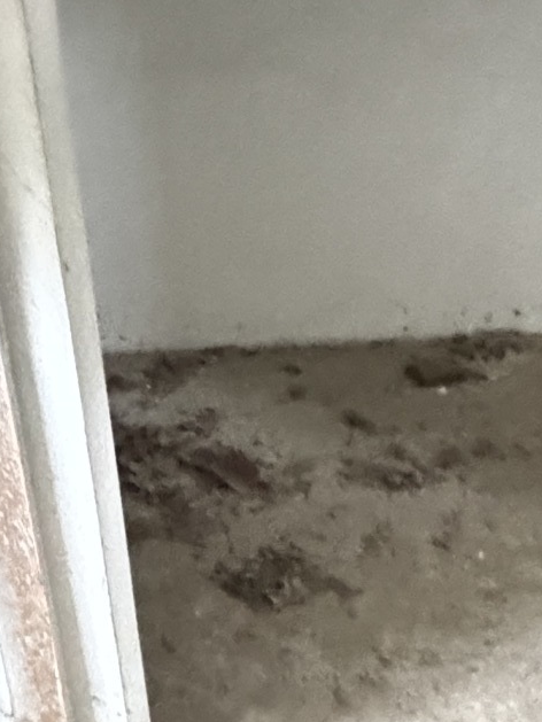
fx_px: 1190
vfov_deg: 33.1
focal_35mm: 57
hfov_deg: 25.6
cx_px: 333
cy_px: 542
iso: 2500
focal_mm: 2.22
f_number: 2.2
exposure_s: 1/25
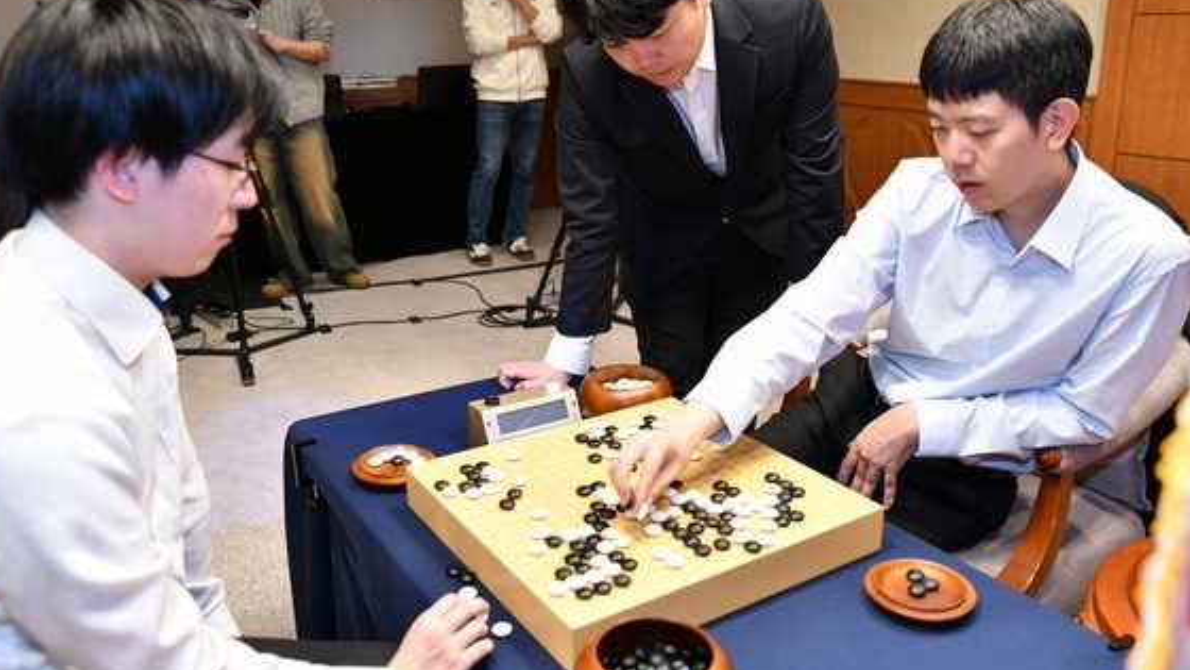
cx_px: 565
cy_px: 284
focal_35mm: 32
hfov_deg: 61.0
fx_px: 1010
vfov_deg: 36.6
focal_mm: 29
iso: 1000
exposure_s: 1/80
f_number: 3.2
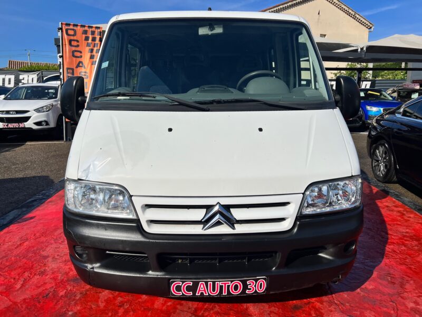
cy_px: 158
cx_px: 211
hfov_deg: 67.3
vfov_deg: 53.1
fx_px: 317
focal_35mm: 26
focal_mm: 5.7
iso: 50
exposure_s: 1/14286
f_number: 1.5
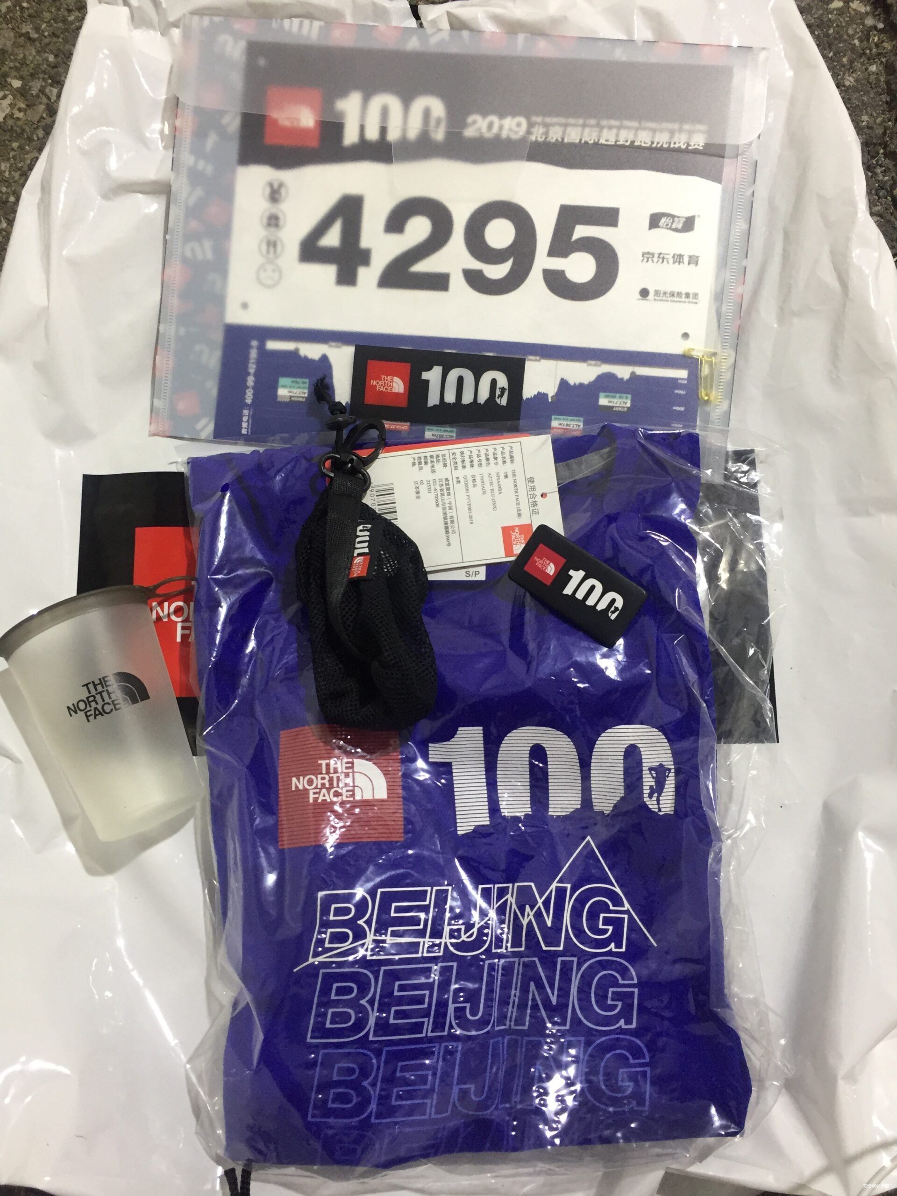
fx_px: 1002
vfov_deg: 61.7
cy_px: 598
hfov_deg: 48.2
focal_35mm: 29
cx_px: 448
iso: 125
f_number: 2.2
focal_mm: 4.15
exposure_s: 1/33
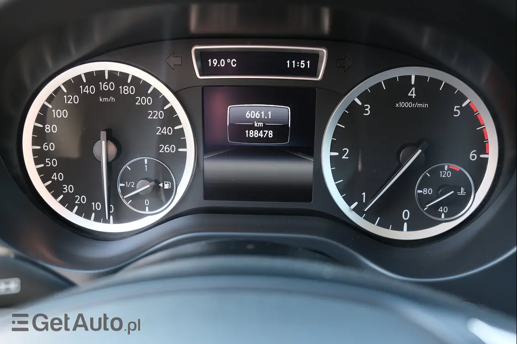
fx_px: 574
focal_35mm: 40
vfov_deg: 33.4
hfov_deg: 48.5
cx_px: 258
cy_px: 172
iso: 800
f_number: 4
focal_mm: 26.5
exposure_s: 1/60
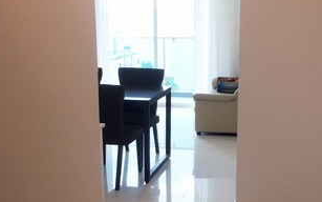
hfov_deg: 34.0
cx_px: 175
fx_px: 527
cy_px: 135
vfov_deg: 21.6
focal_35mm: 60
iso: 32
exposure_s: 1/100
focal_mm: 4.15
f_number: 2.2
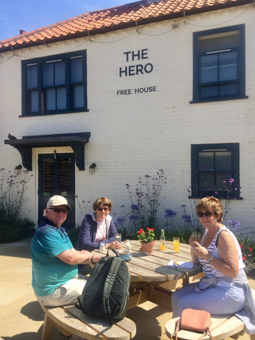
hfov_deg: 48.2
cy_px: 170
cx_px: 128
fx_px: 285
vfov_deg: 61.7
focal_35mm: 29
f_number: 2.2
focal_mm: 4.15
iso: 32
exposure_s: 1/1319
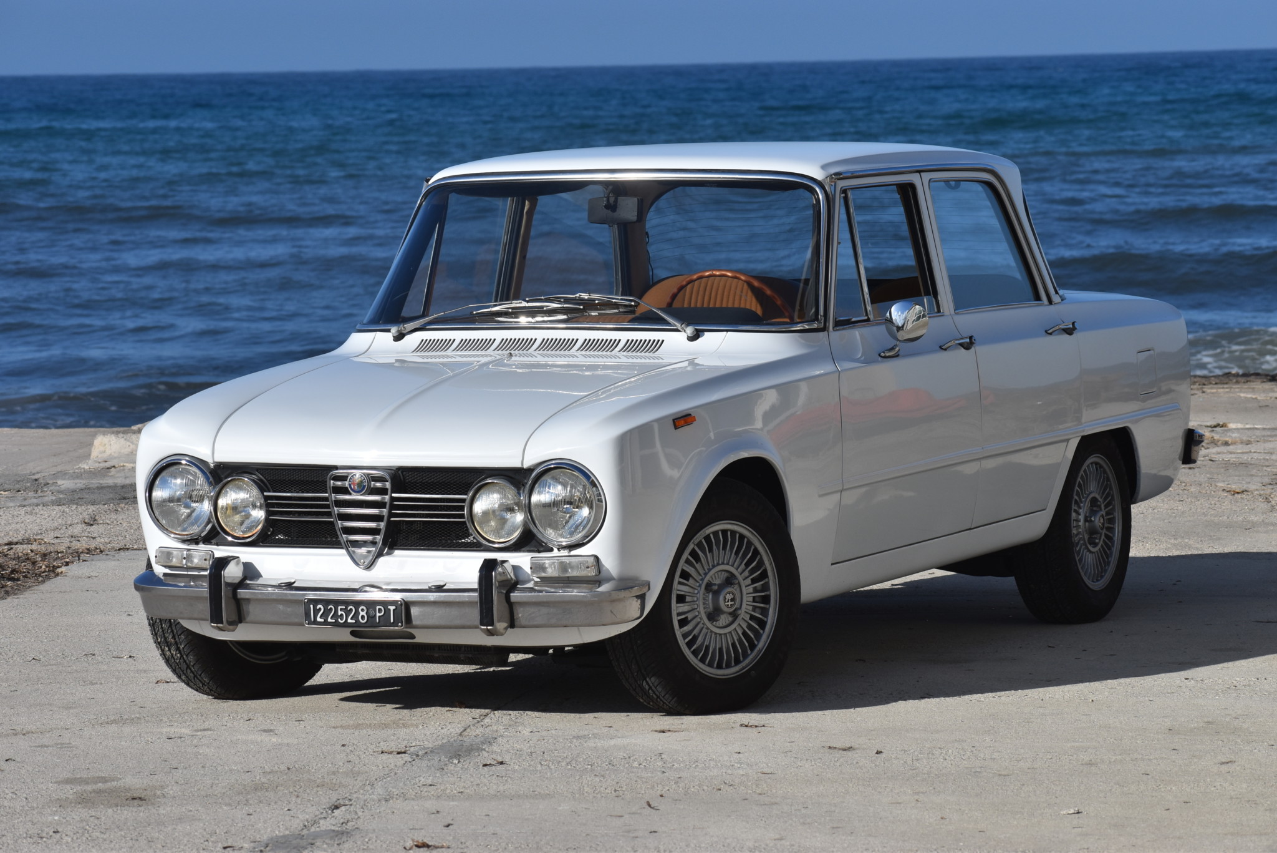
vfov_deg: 8.7
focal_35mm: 158
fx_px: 5589
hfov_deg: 13.0
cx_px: 638
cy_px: 426
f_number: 9
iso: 200
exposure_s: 1/1250
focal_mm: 105
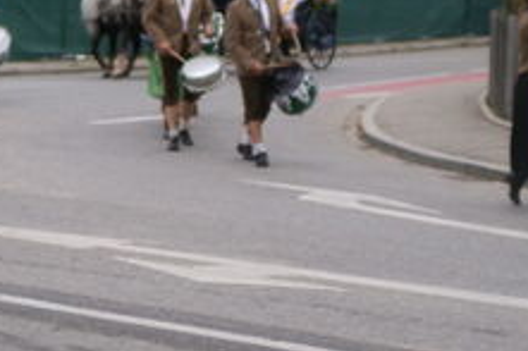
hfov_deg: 18.0
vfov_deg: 12.1
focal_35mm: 113
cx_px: 147
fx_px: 1656
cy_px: 266
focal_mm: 6.6
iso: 100
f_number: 4
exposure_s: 1/160
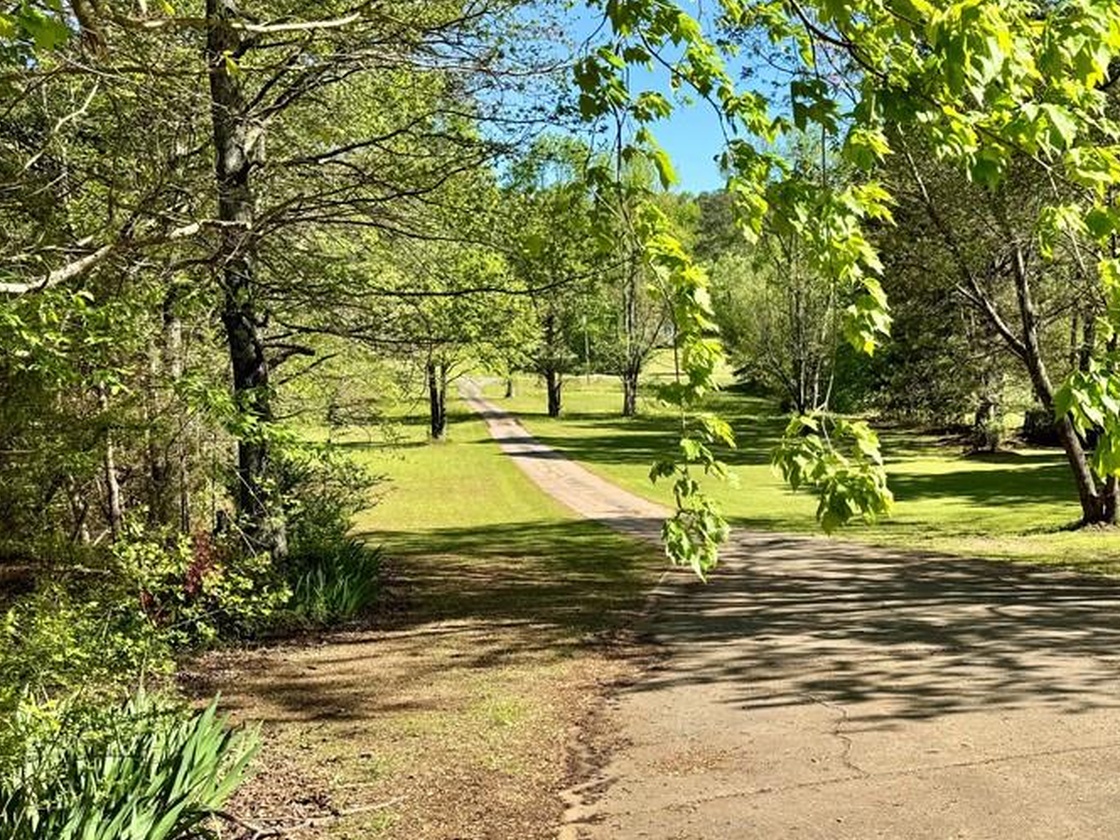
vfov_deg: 38.5
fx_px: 1197
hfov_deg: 49.2
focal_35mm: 37
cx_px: 756
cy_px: 504
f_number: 1.78
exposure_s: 1/1767
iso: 80
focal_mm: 6.76
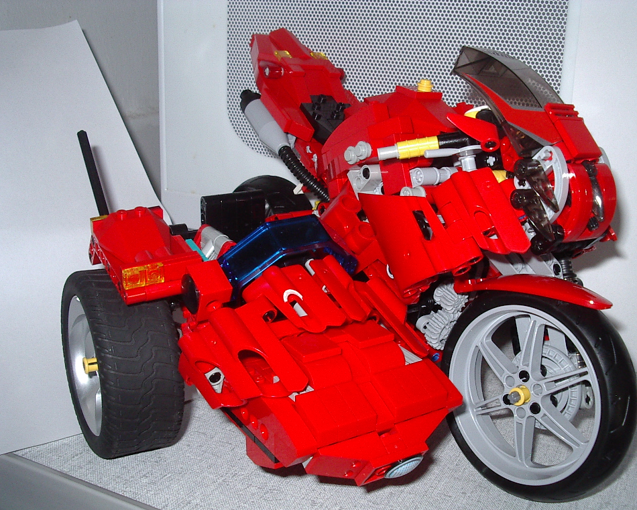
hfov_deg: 45.8
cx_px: 329
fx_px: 754
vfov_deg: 37.3
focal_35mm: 40
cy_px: 254
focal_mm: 5.8
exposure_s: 1/60
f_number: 4.8
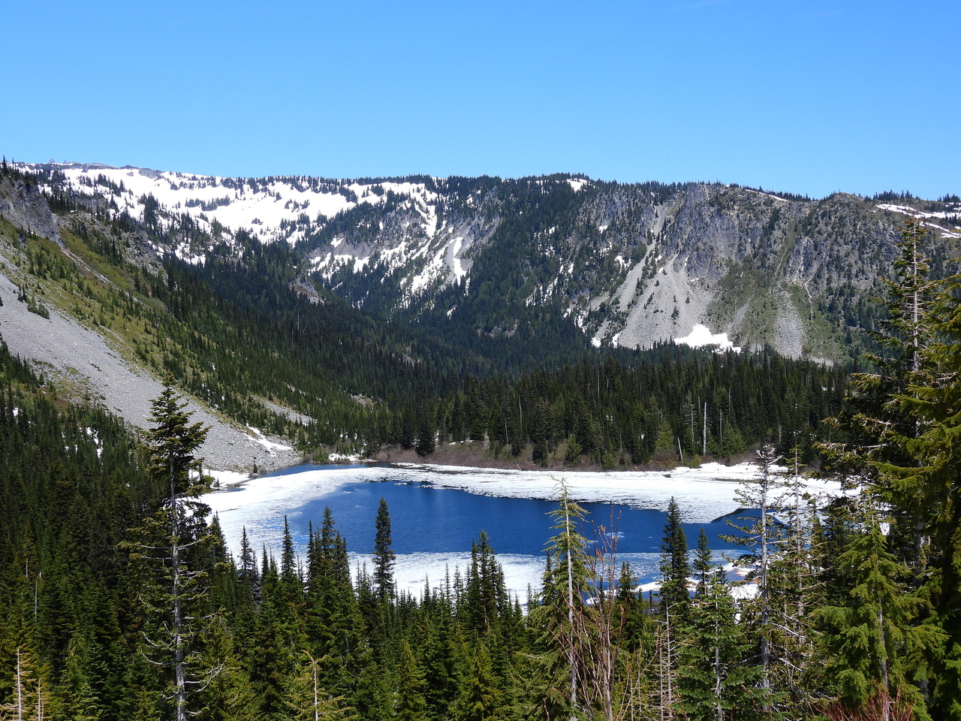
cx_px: 480
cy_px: 360
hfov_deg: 40.4
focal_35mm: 47
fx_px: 1305
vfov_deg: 30.9
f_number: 3.2
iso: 100
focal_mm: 8.4
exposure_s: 1/1250
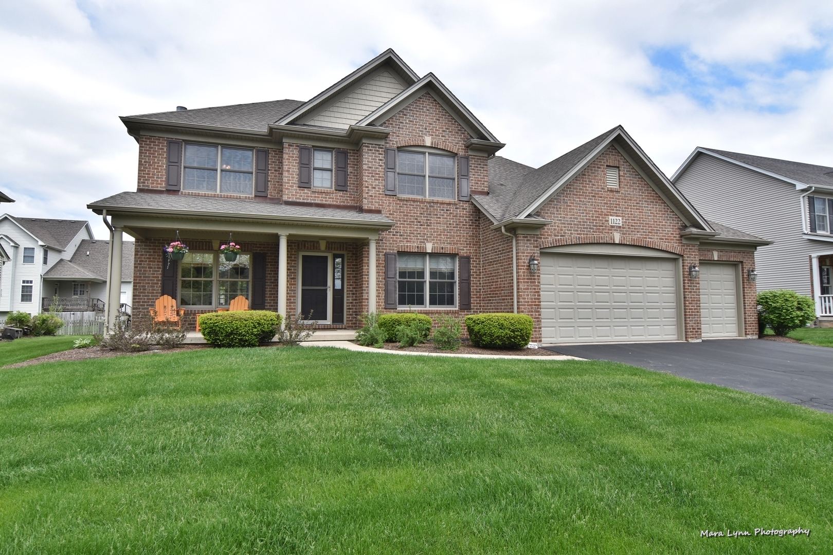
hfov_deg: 85.4
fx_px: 451
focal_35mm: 20
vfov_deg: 63.2
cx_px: 416
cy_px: 278
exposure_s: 1/350
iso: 200
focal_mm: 13
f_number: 9.5
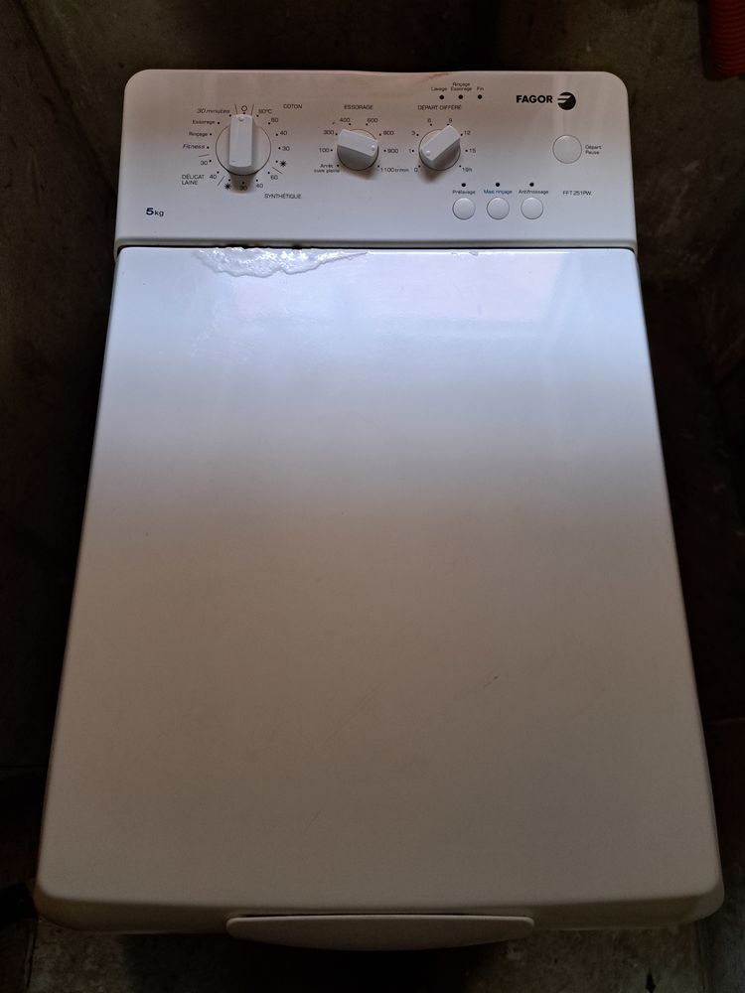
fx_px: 689
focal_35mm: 24
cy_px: 496
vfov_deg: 71.6
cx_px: 372
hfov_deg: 56.8
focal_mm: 5.23
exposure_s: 1/50
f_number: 1.8
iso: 250
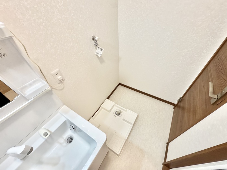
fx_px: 92
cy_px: 85
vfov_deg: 85.7
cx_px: 114
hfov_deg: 102.1
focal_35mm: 14
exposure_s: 1/120
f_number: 2.2
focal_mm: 2.22
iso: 250
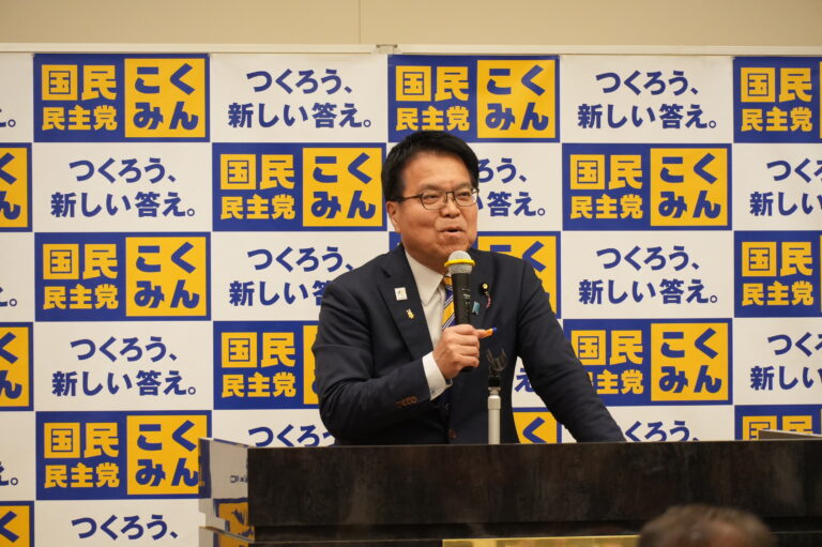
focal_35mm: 202
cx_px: 411
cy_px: 274
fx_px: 4621
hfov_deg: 10.2
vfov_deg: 6.8
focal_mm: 135
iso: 2000
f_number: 5.6
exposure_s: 1/50
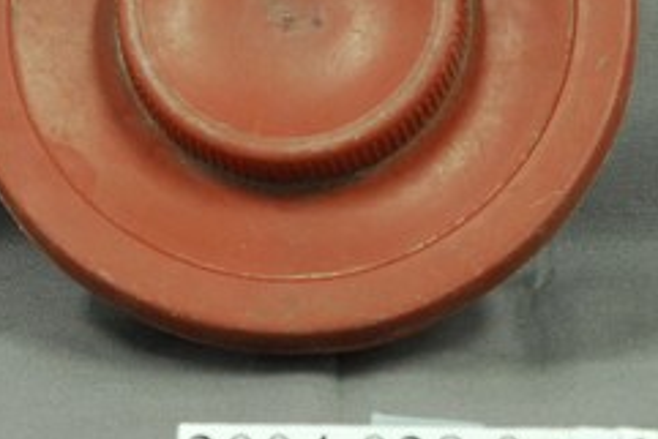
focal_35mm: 279
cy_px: 5
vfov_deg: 4.9
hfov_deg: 7.4
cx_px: 289
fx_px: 5102
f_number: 8
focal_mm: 70
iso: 1000
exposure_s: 1/6
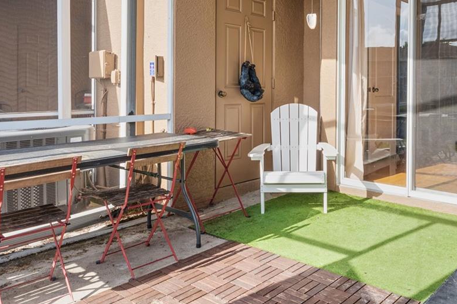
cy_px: 97
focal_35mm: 33
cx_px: 282
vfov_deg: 39.4
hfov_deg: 56.6
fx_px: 419
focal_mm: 16
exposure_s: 1/125
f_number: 9
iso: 200
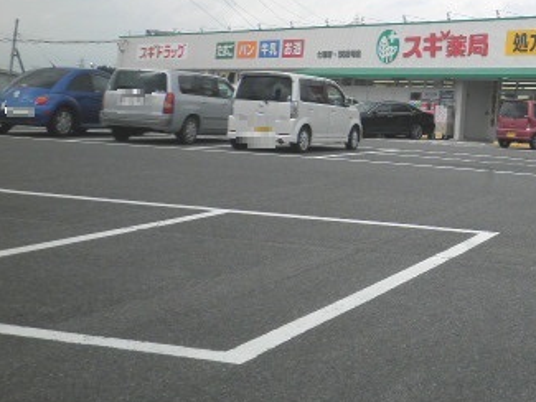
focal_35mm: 61
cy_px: 54
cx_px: 524
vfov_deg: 23.5
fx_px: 945
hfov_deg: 29.7
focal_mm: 5.5
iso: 64
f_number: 8.2
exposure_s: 1/160
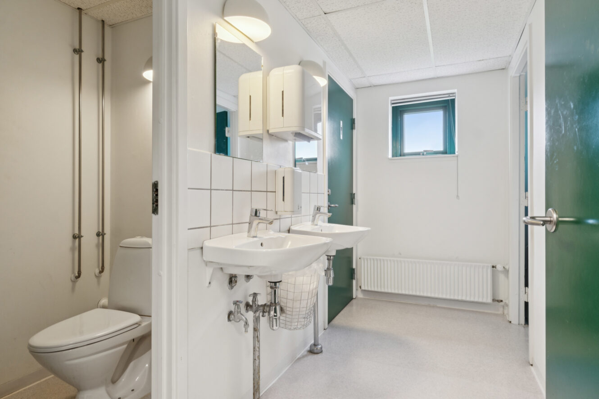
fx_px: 324
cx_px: 300
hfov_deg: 85.4
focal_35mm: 20
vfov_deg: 63.2
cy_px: 200
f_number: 8
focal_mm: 13
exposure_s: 1/13
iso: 200
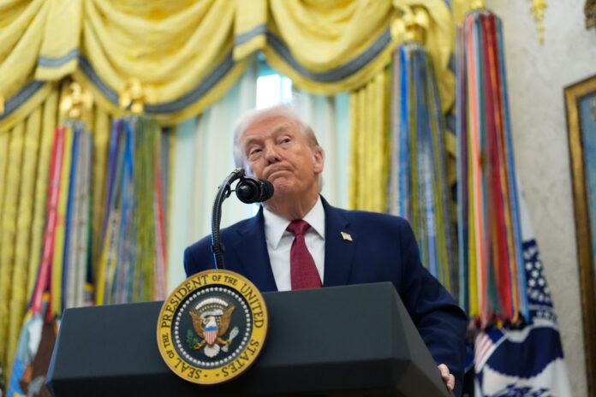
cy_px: 198
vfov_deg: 18.9
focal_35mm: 72
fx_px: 1192
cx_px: 298
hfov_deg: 28.1
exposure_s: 1/200
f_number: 2.8
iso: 5000
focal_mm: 72
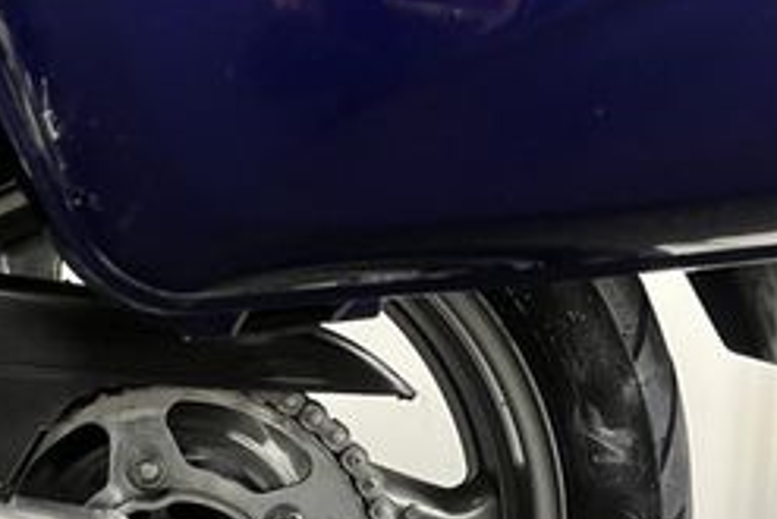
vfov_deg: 18.5
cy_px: 613
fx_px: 1512
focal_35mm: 70
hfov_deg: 28.1
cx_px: 135
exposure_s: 1/33
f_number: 1.6
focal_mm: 5.1
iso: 400
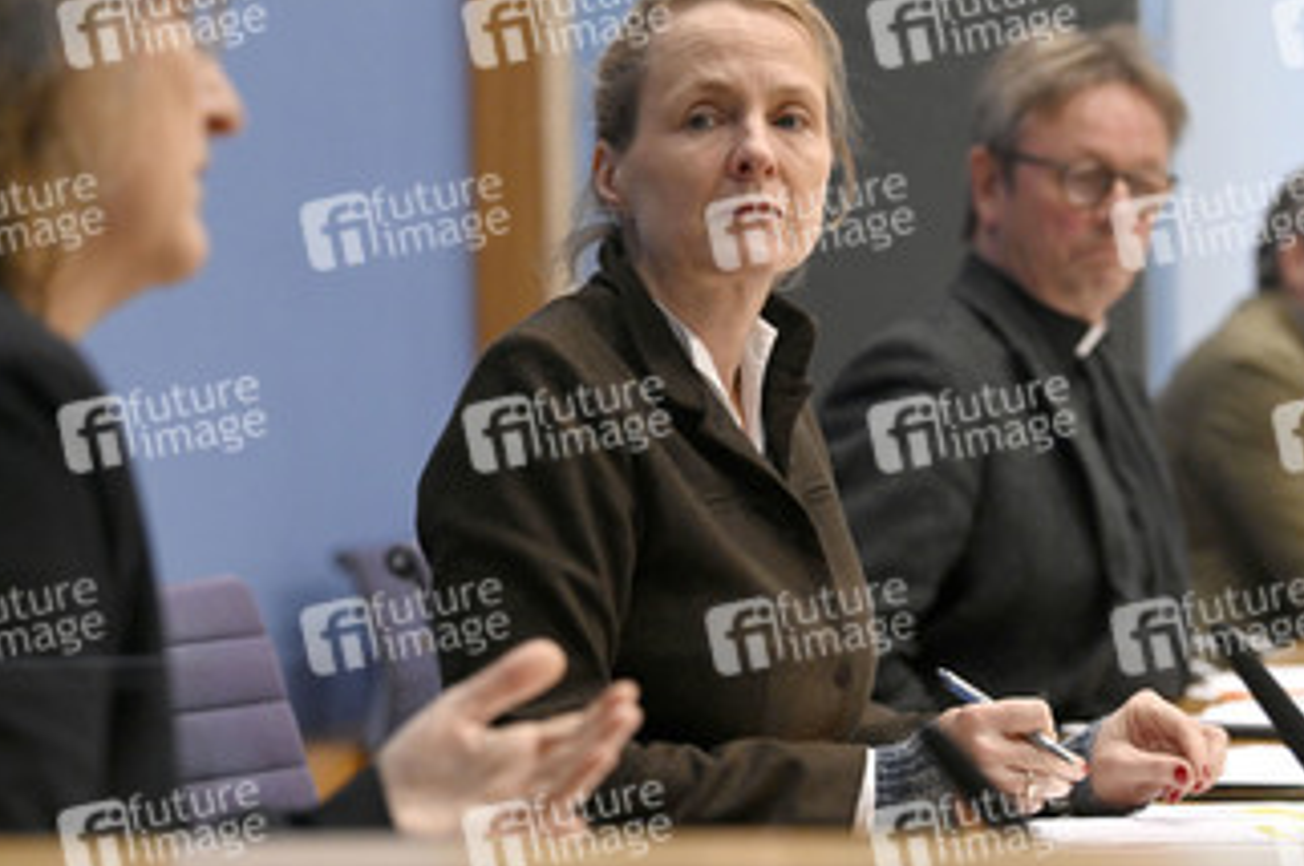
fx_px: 6188
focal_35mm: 171
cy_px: 324
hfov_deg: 12.0
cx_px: 460
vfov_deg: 8.0
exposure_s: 1/800
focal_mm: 122
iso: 5000
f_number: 5
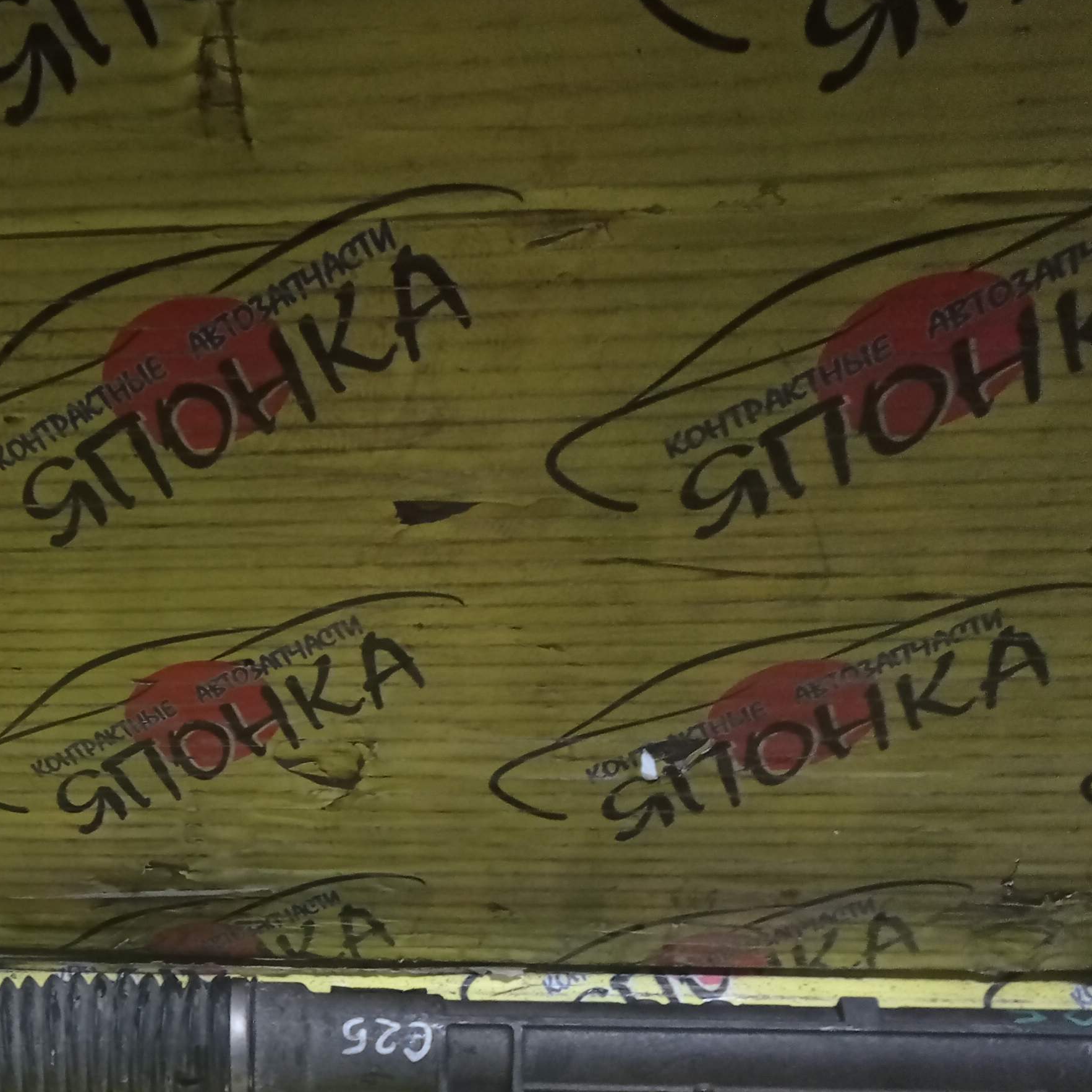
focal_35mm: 56
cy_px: 840
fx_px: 1999
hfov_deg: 28.8
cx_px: 15
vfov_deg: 30.0
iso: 721
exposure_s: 1/25
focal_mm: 4.7
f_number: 1.79
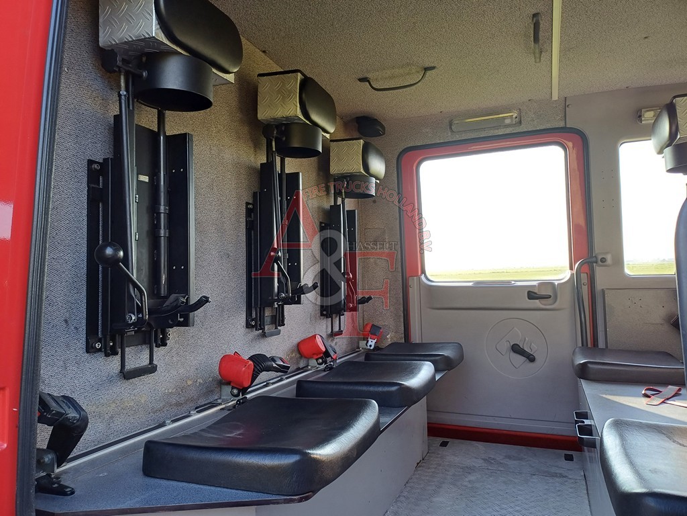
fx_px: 496
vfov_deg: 54.9
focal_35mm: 25
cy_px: 258
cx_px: 344
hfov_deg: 69.4
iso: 64
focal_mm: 4.65
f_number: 1.8
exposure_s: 1/100
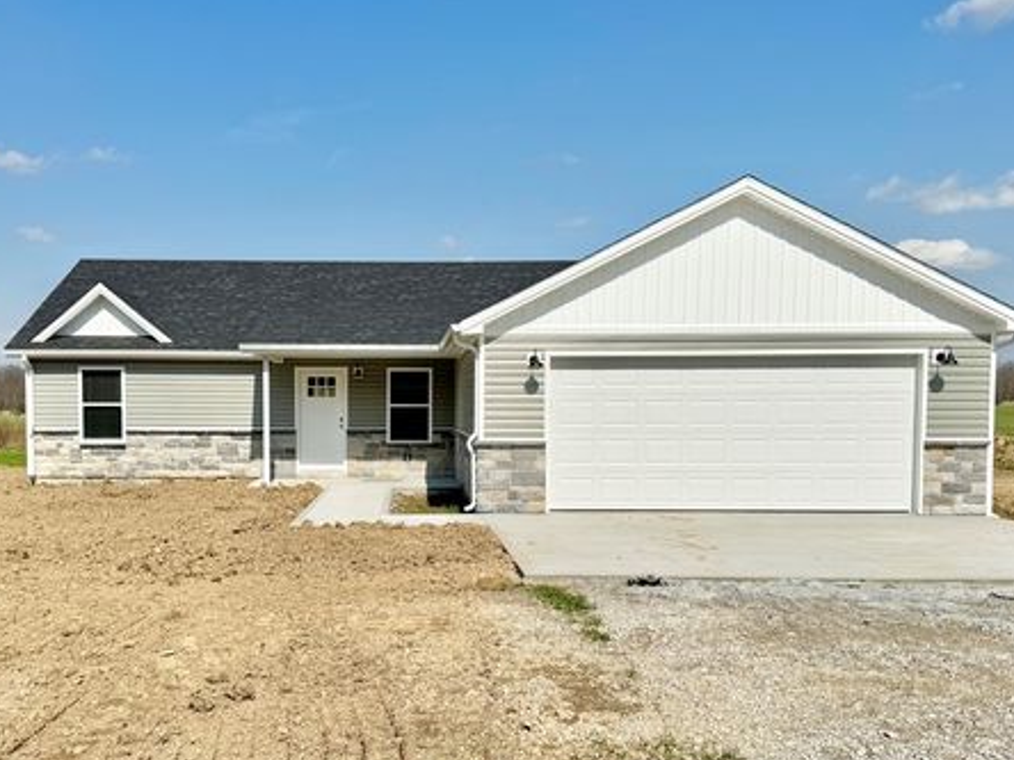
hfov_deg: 65.3
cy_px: 378
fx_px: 791
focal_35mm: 27
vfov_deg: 51.4
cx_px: 505
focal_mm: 6.76
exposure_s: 1/12346
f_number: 1.78
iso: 80
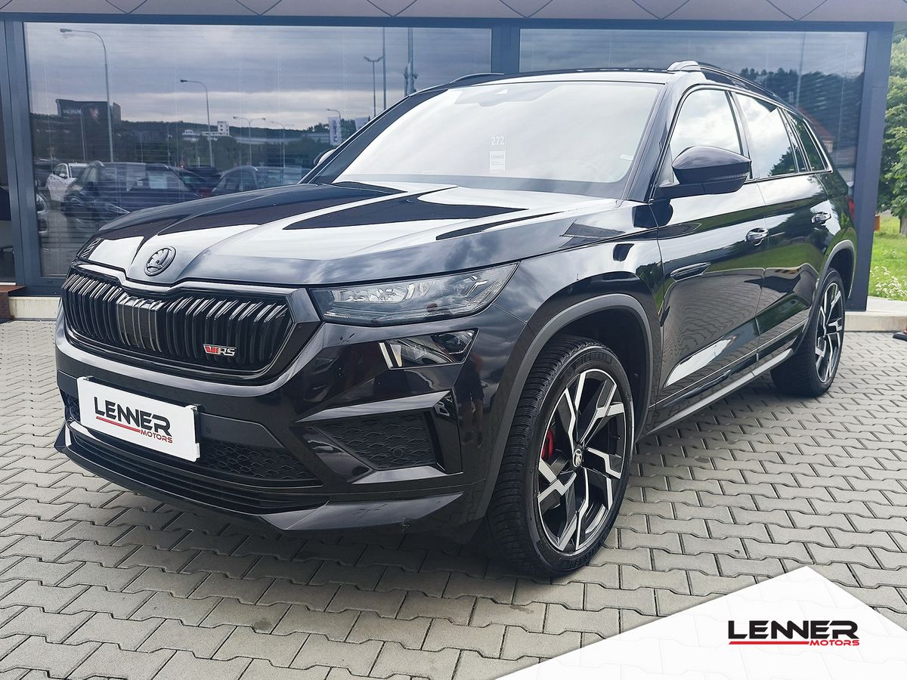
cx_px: 454
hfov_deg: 73.9
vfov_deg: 58.9
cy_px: 340
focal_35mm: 23
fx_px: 603
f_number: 1.69
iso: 50
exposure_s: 1/238
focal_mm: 7.01
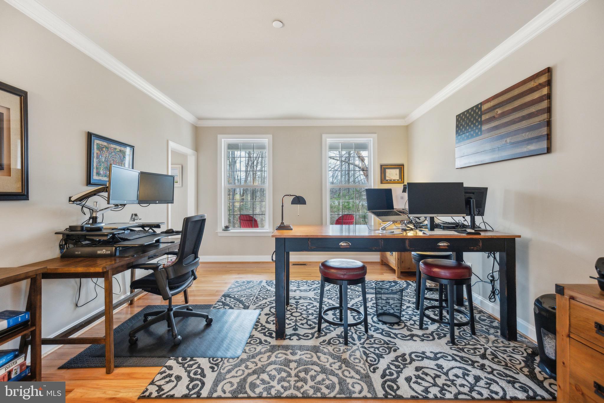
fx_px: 268
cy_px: 202
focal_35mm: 16
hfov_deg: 96.7
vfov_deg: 73.7
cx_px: 302
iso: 1250
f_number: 5
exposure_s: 1/125
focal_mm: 16
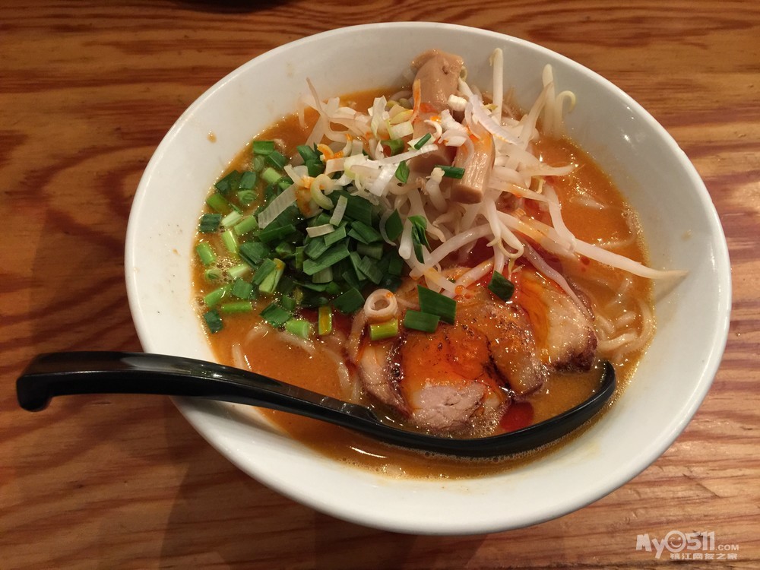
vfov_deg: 48.2
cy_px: 285
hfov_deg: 61.7
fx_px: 637
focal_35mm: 29
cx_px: 380
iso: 100
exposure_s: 1/10
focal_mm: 4.15
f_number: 2.2
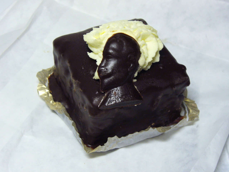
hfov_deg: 25.0
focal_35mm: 78
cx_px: 114
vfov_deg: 18.9
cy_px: 86
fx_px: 516
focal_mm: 12.8
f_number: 3.3
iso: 200
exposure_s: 1/30
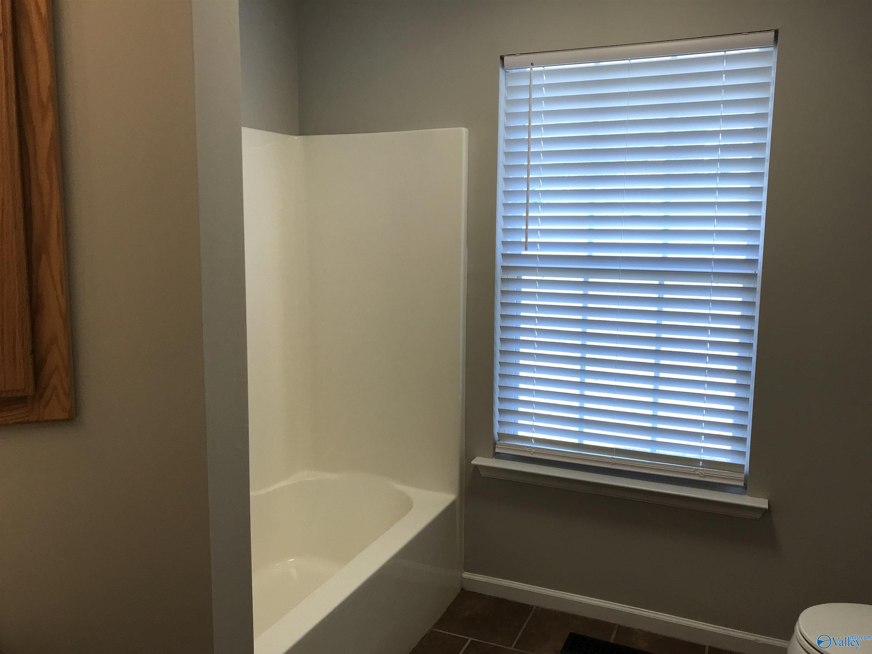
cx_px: 436
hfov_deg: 63.4
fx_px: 705
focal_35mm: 28
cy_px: 327
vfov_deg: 49.7
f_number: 1.8
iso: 32
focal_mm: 3.99
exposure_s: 1/120
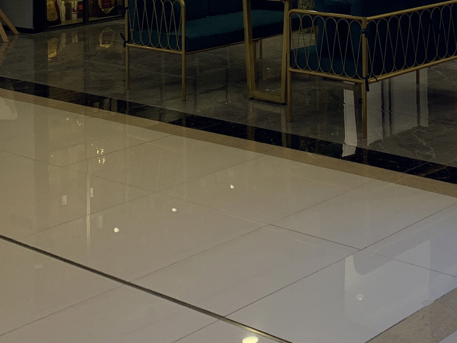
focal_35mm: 76
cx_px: 408
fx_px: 1004
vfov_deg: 17.9
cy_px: -129
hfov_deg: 24.9
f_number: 1.8
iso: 25
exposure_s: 1/136
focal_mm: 4.25
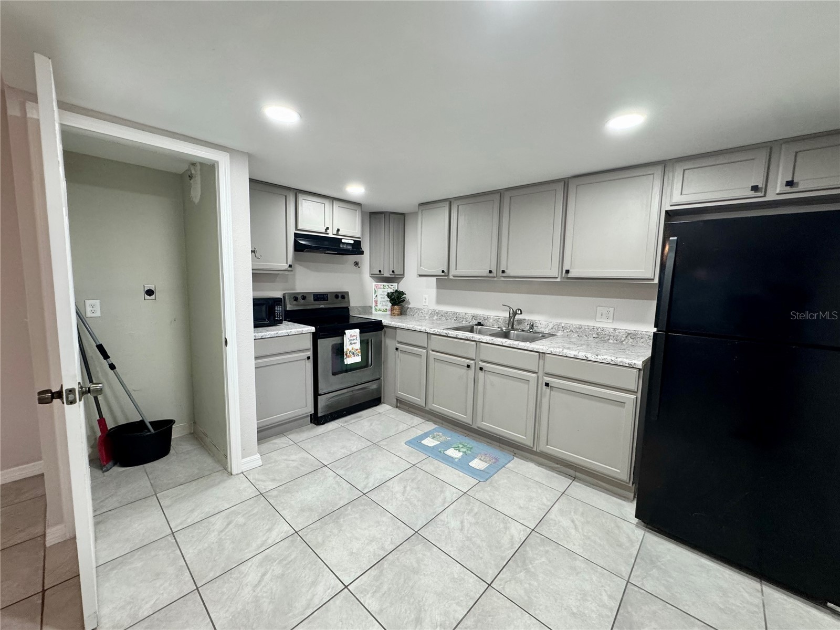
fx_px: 340
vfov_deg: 85.7
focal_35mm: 14
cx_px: 420
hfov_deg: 102.1
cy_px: 315
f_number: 2.2
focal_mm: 2.22
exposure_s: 1/60
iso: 250
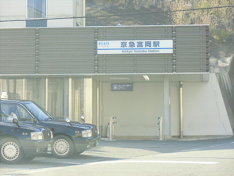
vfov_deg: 12.0
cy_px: 88
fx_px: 831
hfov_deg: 16.0
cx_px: 117
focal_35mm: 123
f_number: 5.5
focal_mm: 21.79
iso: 100
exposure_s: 1/60
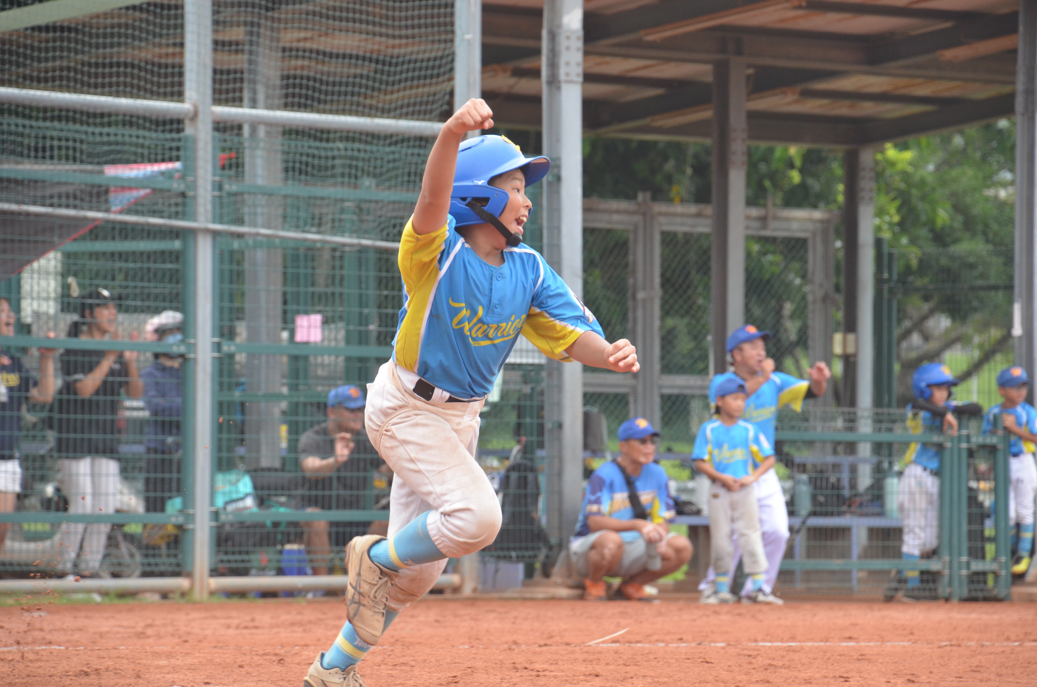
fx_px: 6037
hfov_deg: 9.8
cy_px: 344
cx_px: 518
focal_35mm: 210
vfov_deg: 6.5
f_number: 8
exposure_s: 1/750
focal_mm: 140
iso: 800
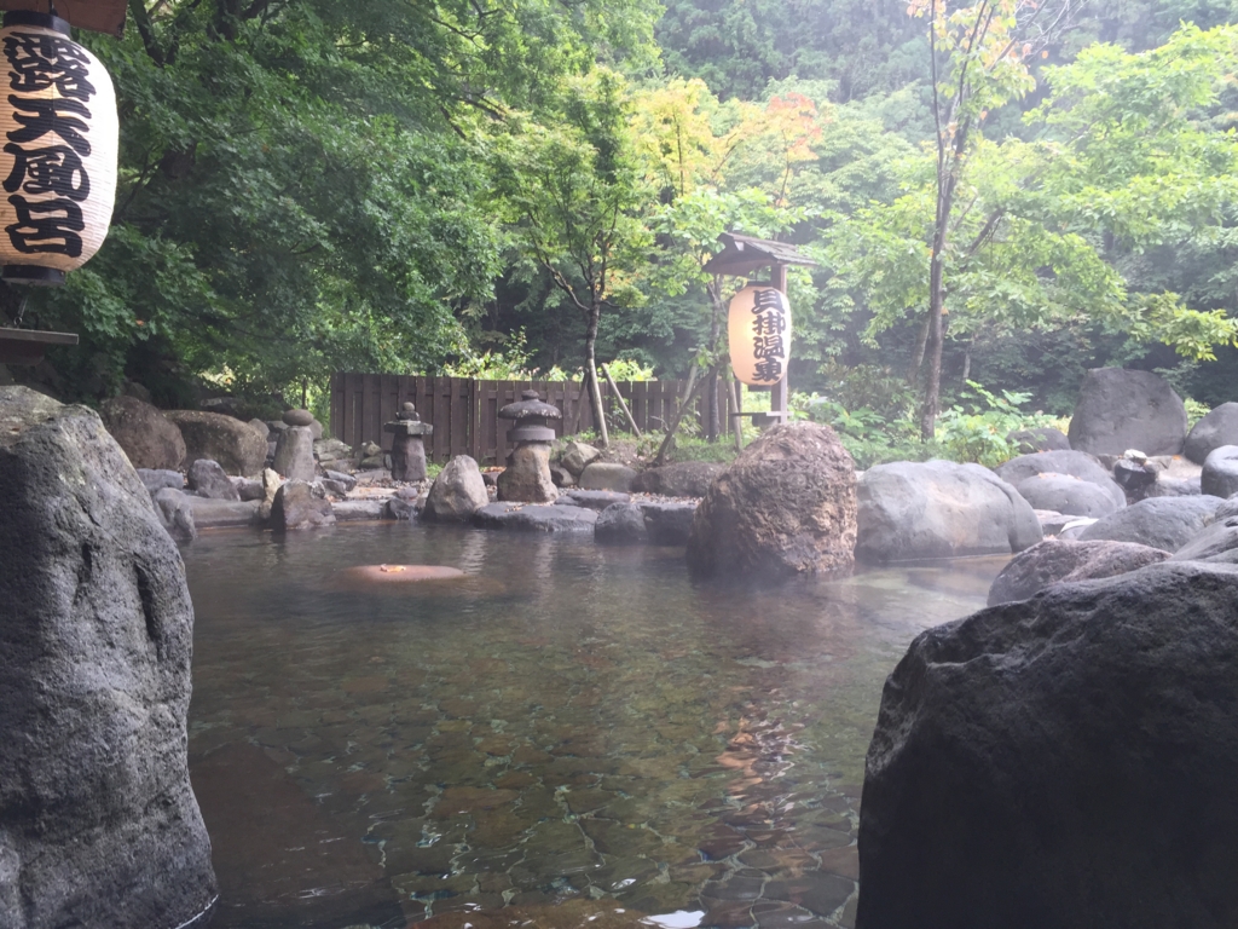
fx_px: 1037
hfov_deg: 61.7
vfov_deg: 48.2
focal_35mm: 29
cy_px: 464
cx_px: 619
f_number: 2.2
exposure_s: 1/60
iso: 32
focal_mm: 4.15
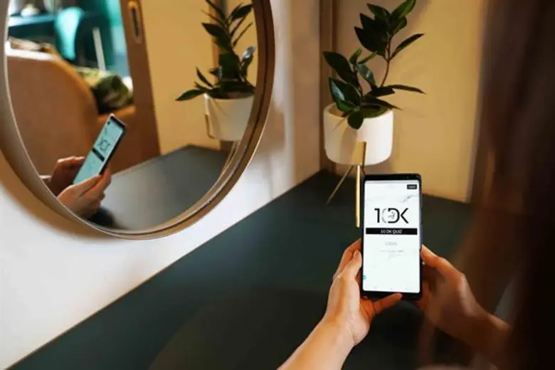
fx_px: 524
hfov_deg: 55.8
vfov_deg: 38.9
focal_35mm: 34
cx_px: 278
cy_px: 185
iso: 400
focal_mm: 34
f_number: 3.2
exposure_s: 1/40
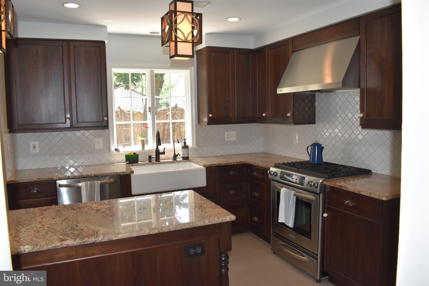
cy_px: 143
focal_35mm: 27
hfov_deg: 67.4
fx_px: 322
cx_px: 214
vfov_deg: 47.9
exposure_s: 1/125
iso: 560
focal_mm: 18
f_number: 5.6
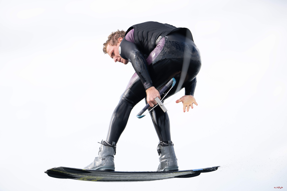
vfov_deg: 3.4
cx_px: 144
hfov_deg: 5.2
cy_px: 96
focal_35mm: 400
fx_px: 3189
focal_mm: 400
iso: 500
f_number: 4
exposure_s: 1/2000
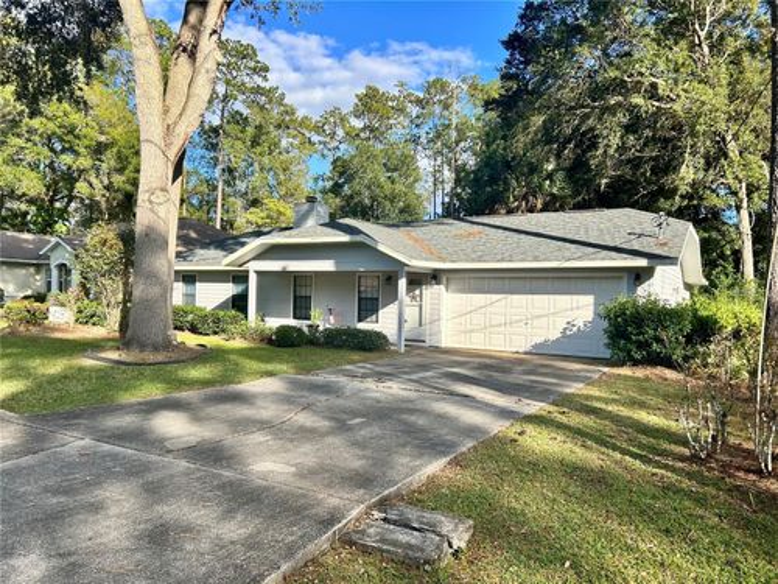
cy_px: 292
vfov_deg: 53.1
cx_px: 389
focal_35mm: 26
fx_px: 584
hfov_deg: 67.3
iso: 50
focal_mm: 5.7
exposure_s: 1/1808
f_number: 1.5
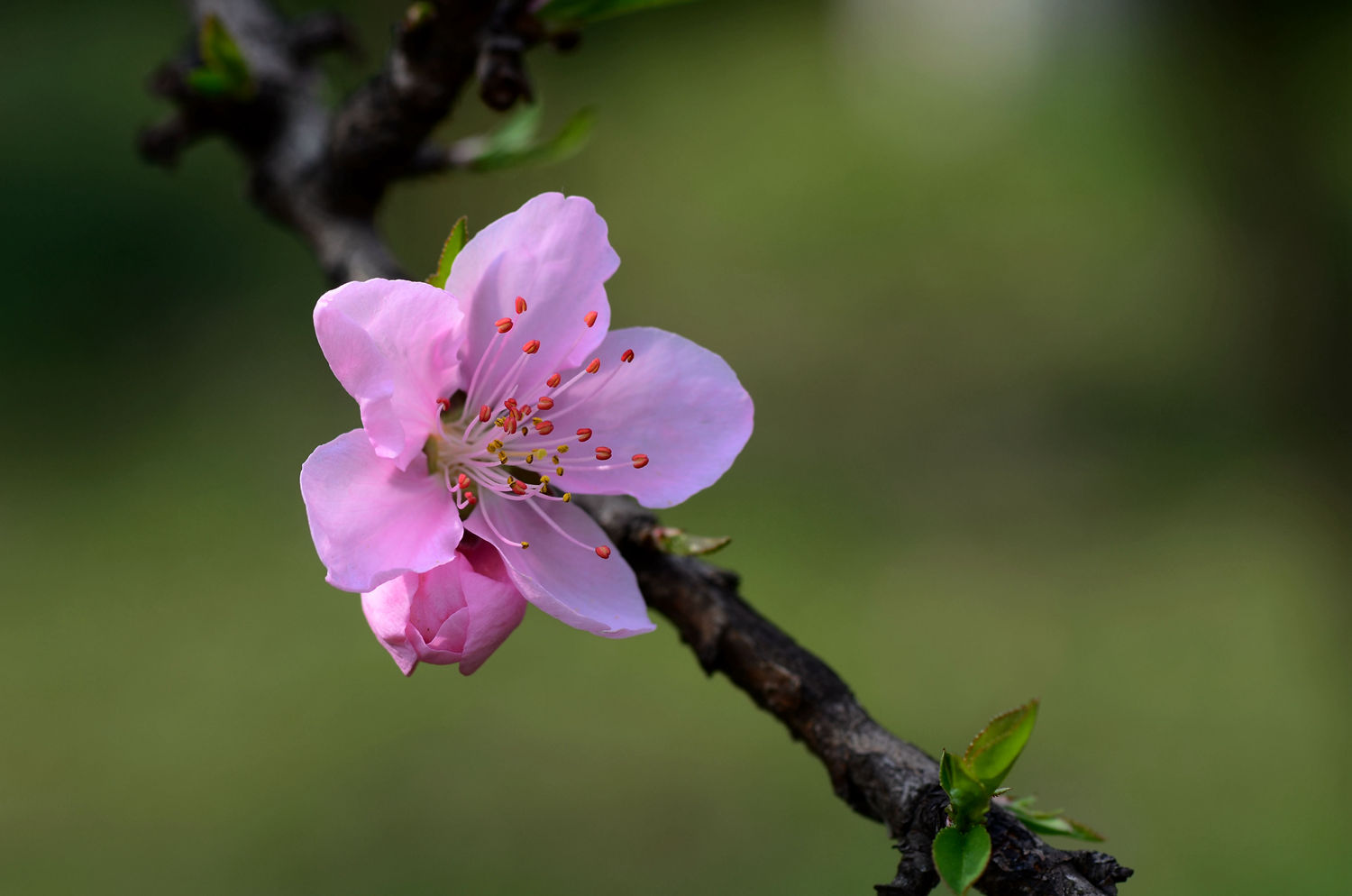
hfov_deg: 13.1
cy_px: 448
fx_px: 5904
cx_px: 676
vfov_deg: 8.7
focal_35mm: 158
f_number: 5.6
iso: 100
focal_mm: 105
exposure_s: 1/180
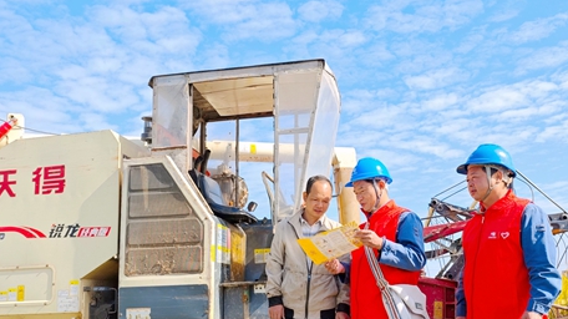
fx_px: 497
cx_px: 300
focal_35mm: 33
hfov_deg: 59.5
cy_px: 221
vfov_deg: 35.1
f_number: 2.8
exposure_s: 1/823
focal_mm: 8.72
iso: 50
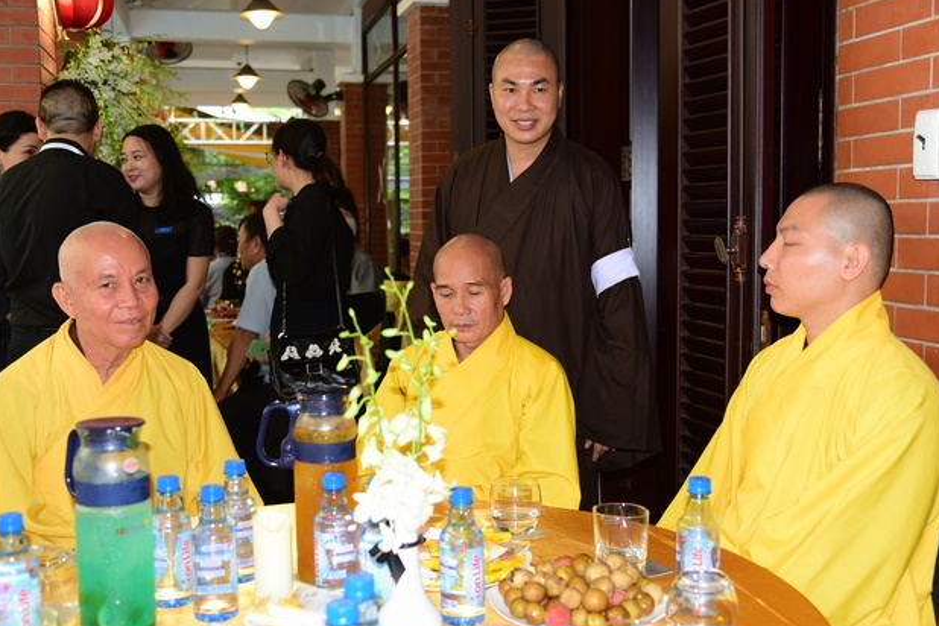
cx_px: 466
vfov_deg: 33.4
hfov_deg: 48.5
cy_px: 313
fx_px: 1043
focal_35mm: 40
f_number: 4
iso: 320
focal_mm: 38
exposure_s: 1/60
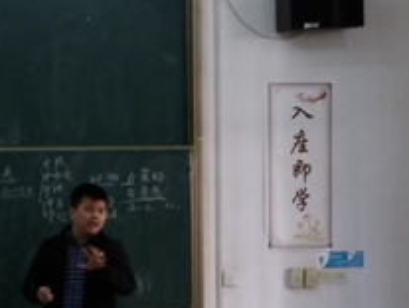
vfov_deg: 17.9
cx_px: -47
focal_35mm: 81
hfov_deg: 22.6
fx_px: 959
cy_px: 300
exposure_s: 1/33
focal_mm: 3.78
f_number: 2
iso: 199
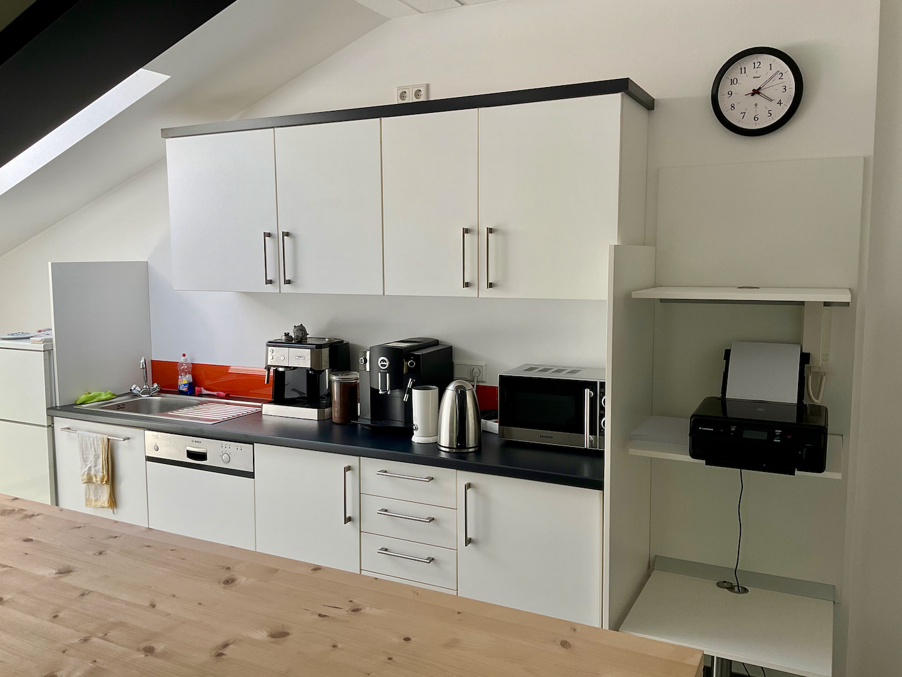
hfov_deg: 61.7
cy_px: 338
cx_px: 451
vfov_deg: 48.2
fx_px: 756
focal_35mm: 29
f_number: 1.8
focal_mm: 3
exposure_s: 1/100
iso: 20
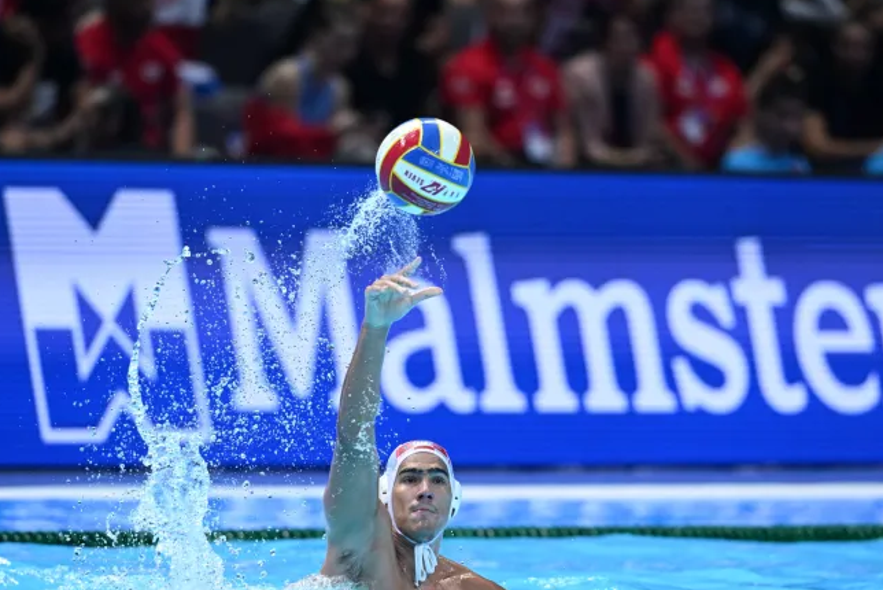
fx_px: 11582
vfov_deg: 2.9
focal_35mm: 472
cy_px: 314
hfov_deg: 4.4
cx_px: 495
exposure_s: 1/2000
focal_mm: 400
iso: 4000
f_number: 4
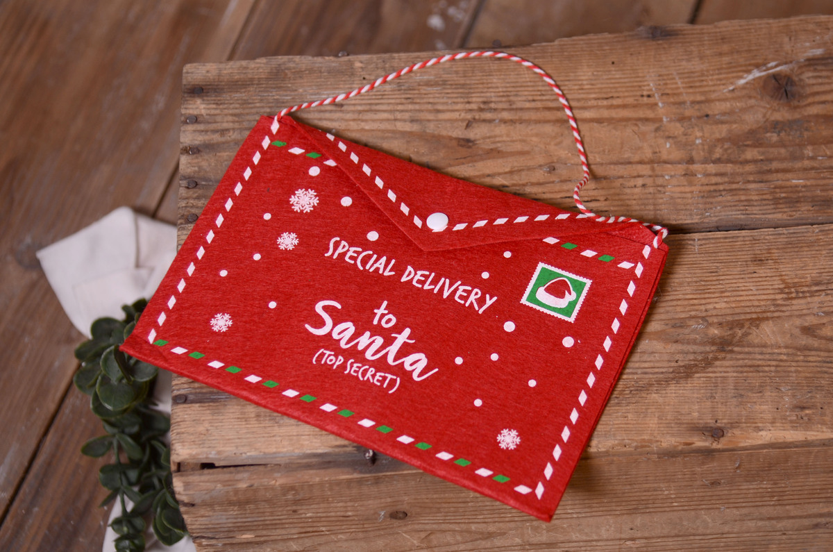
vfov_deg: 14.0
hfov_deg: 21.0
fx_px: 2252
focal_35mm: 98
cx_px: 416
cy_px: 276
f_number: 4
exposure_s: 1/60
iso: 200
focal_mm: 65
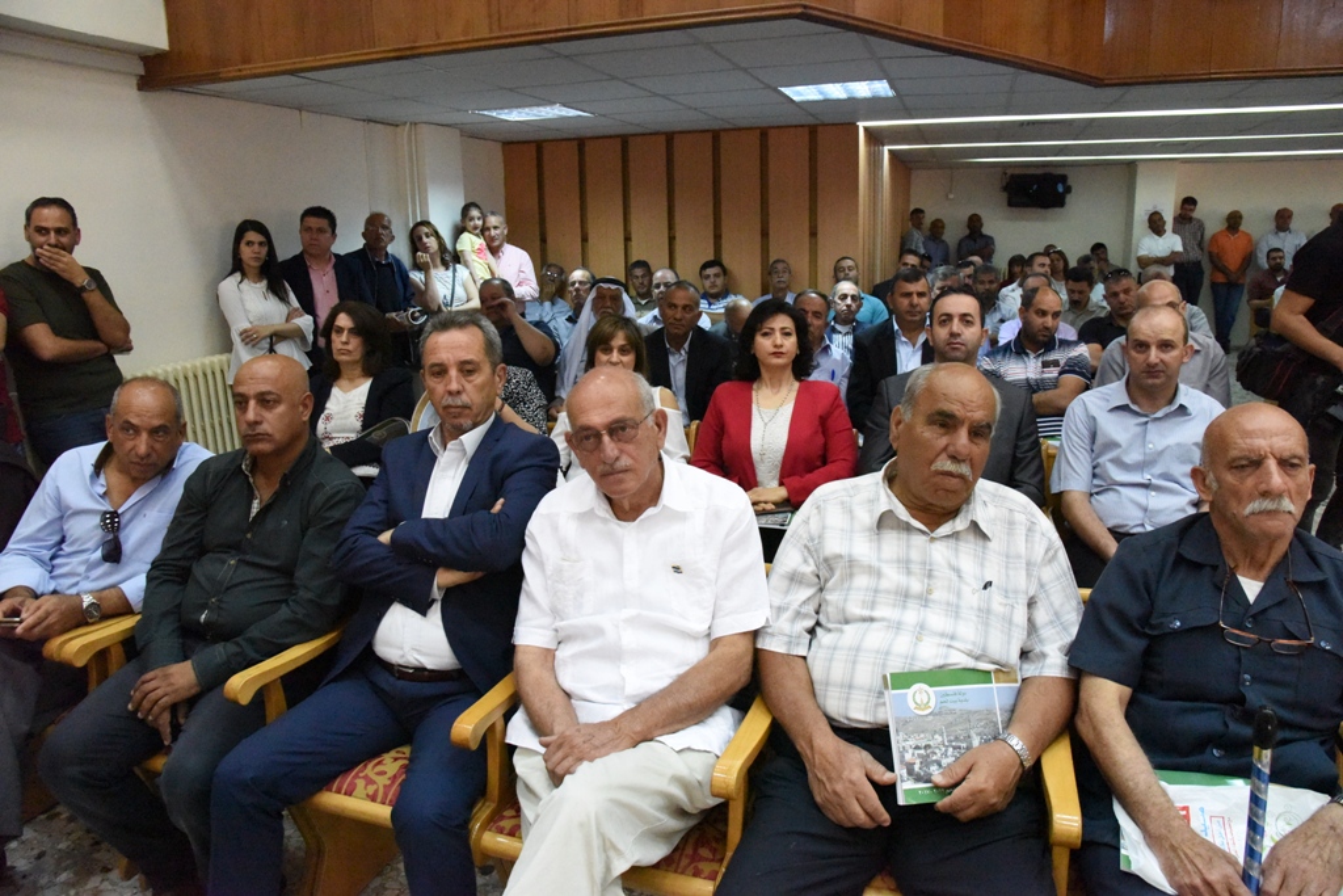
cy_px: 448
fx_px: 895
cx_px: 672
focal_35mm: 24
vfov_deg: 53.1
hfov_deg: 73.7
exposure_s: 1/320
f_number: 9
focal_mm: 24
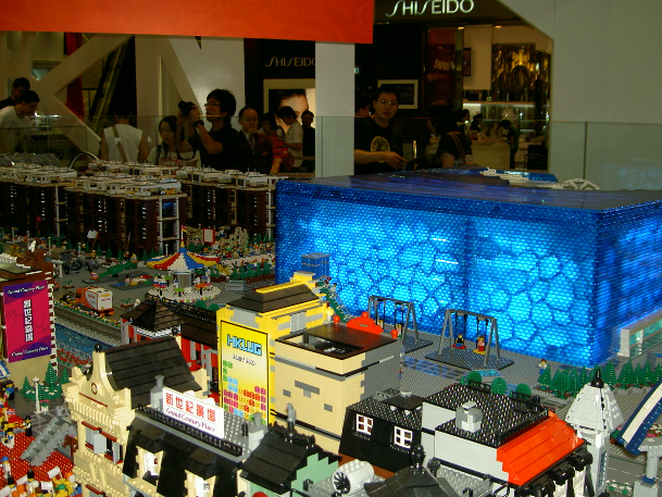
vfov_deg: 35.1
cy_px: 249
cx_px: 316
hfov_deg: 45.8
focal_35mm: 41
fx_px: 784
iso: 50
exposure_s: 1/60
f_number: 2.8
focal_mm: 8
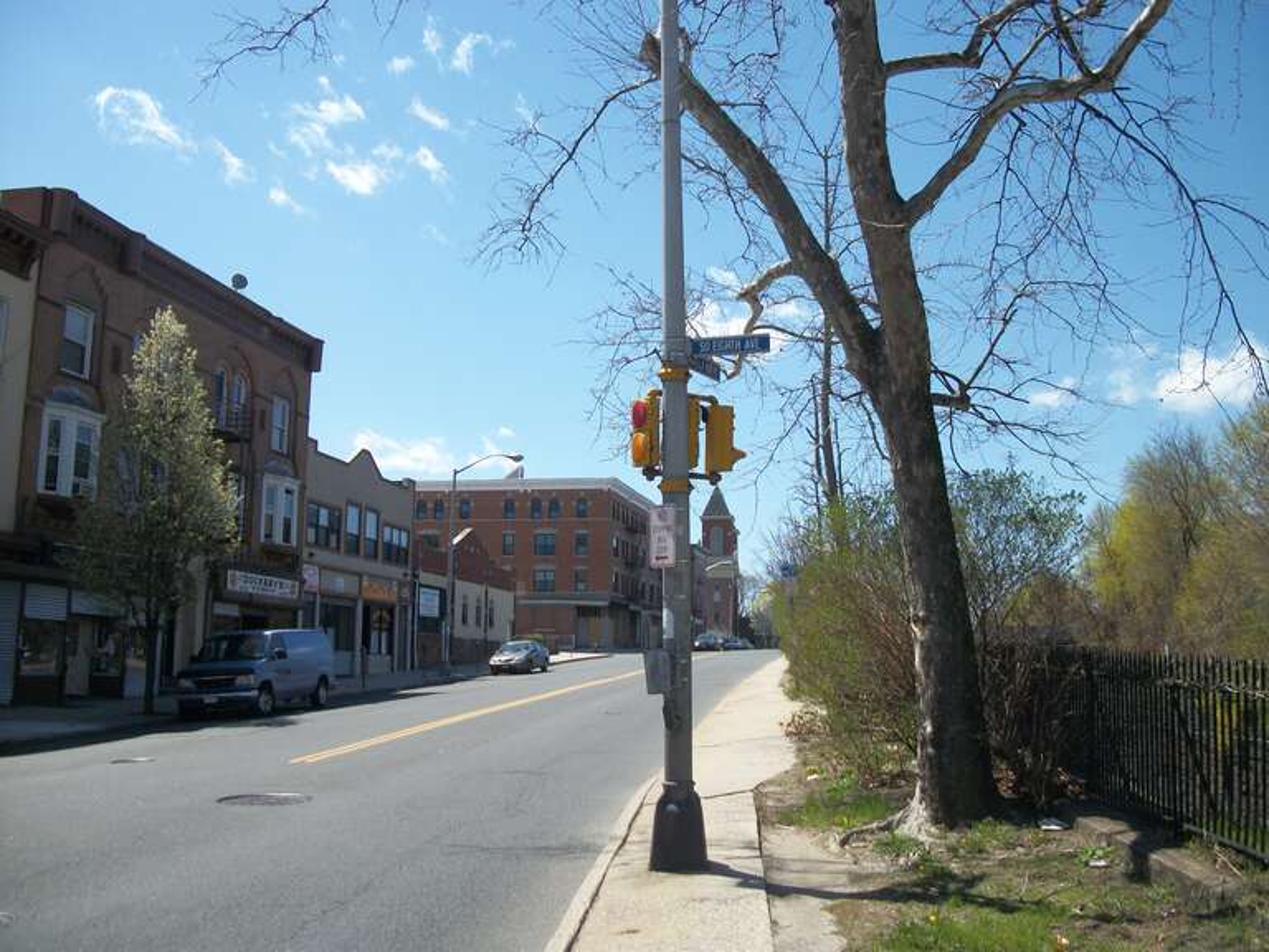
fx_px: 1173
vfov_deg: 44.2
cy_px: 476
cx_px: 634
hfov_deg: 56.8
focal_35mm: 32
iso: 80
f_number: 8.8
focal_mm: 5.7
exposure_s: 1/160
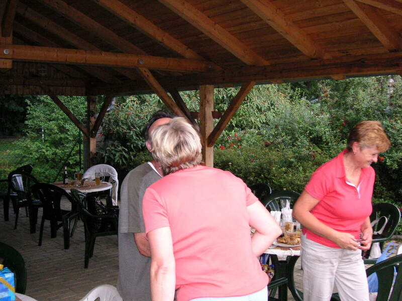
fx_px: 453
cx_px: 201
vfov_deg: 36.8
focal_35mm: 39
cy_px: 150
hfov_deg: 47.9
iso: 160
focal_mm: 6.5
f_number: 2.9
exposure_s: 1/180
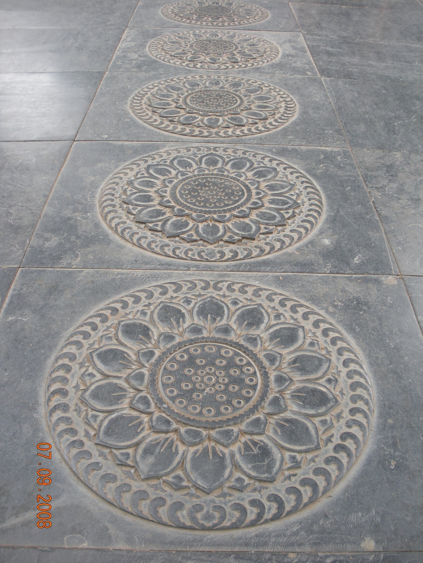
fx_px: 586
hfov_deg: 39.7
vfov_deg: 51.3
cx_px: 212
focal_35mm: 36
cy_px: 282
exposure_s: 1/57
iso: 97
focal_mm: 6.3
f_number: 3.5
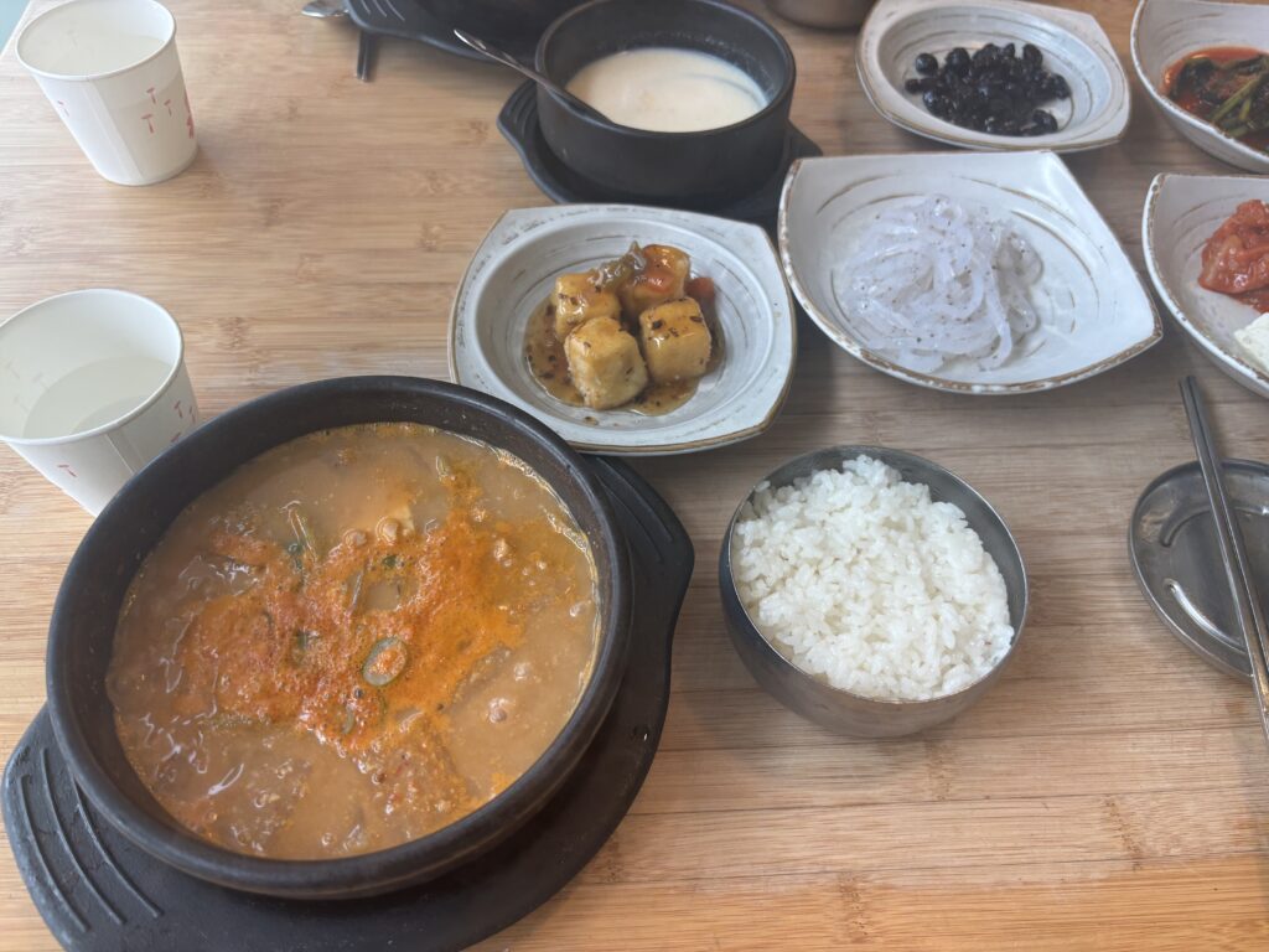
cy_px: 476
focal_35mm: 26
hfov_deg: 67.3
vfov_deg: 53.1
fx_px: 953
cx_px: 634
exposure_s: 1/120
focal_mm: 5.96
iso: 40
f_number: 1.6
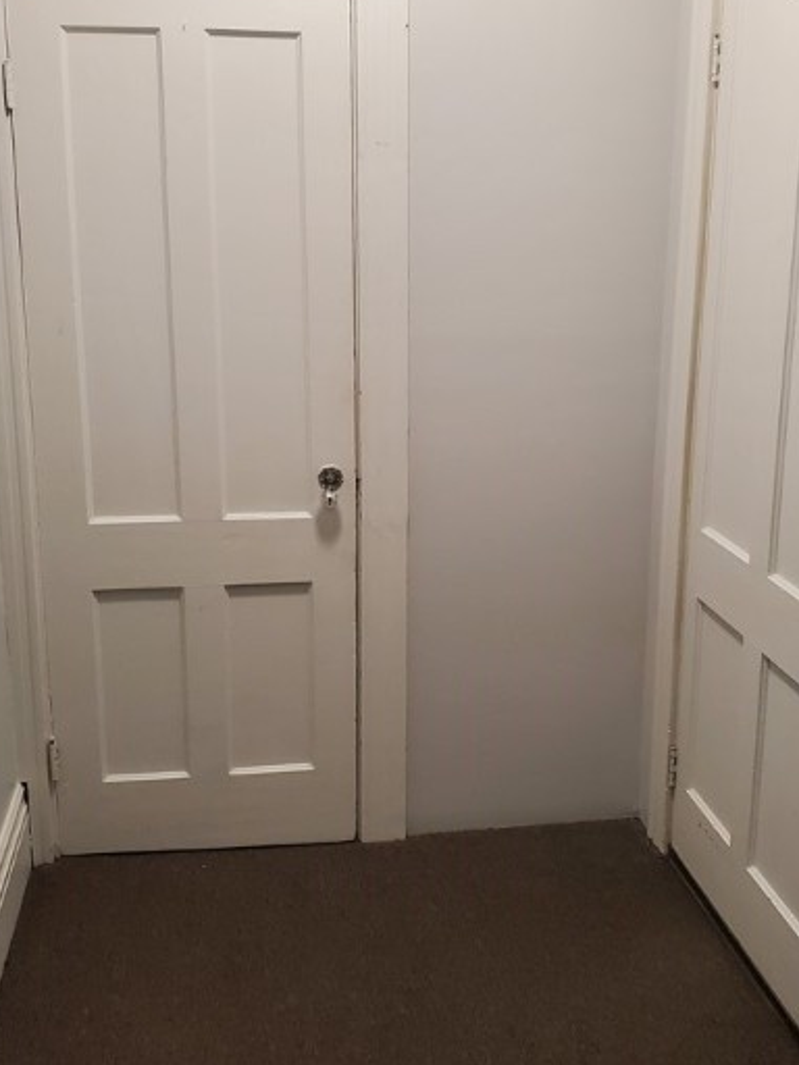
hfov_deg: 36.7
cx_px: 468
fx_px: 1200
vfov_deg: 47.8
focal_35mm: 39
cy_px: 472
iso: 250
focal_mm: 4.3
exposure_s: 1/39
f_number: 2.4
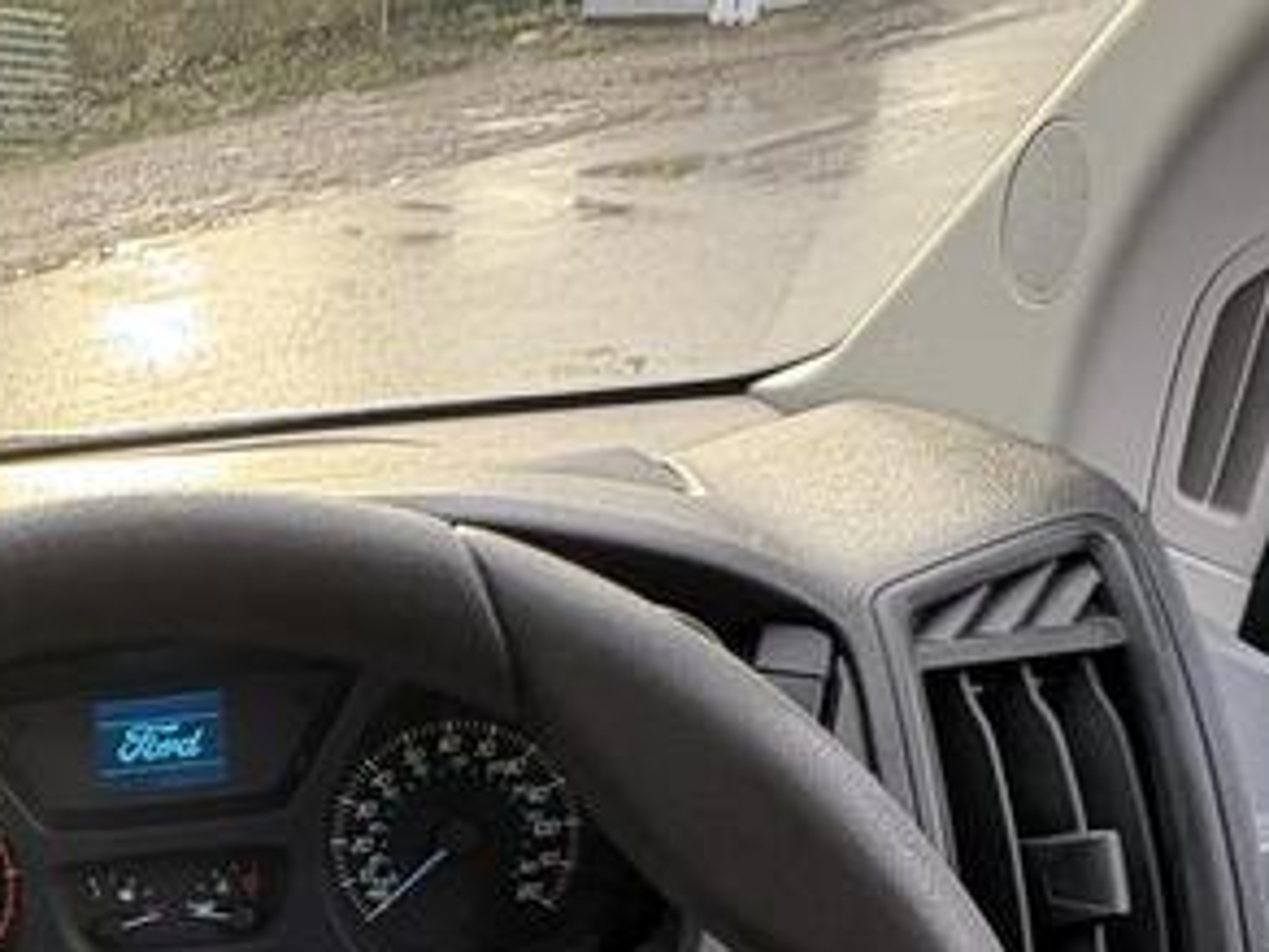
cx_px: -61
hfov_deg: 37.9
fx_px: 1576
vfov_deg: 30.3
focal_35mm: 43
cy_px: 1035
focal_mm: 2.22
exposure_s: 1/102
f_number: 2.2
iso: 200
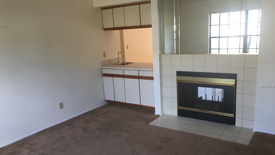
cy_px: 86
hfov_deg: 61.0
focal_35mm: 32
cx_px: 137
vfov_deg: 36.6
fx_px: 233
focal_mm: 4.15
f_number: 2.2
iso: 25
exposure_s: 1/40
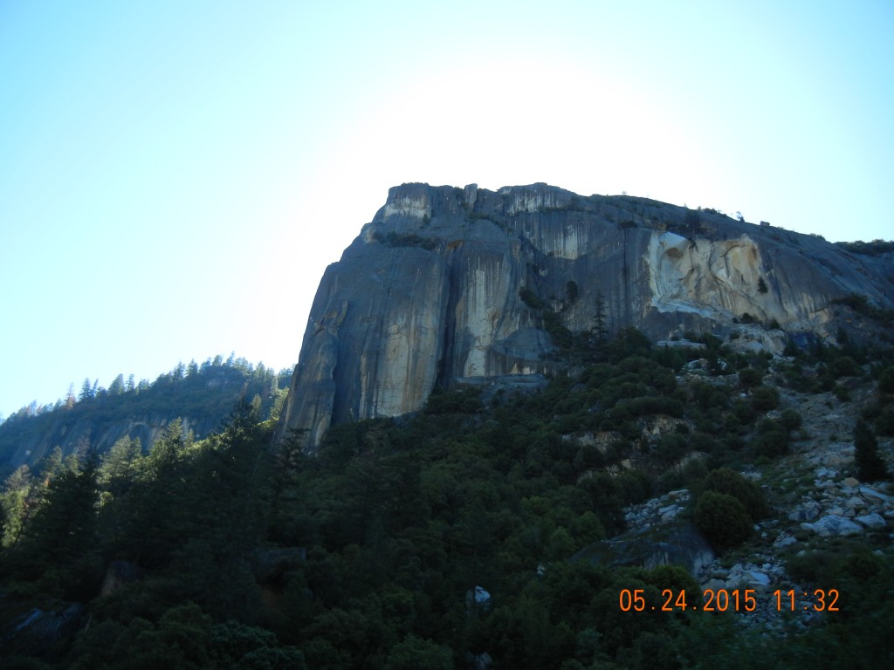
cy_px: 335
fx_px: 775
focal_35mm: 30
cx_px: 447
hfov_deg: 60.0
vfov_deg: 46.8
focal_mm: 5.4
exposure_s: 1/348
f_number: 3.5
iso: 160
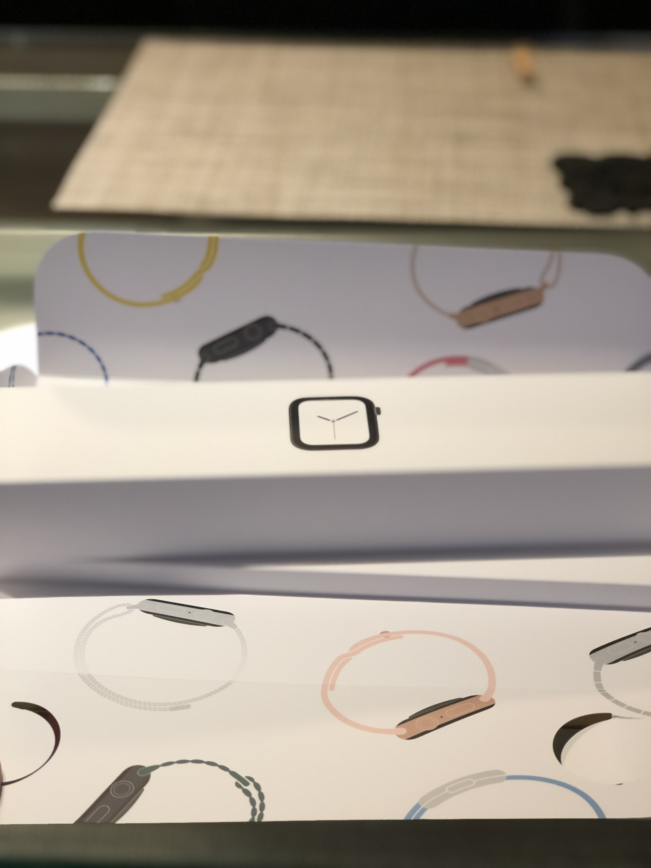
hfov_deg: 25.7
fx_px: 1429
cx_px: 326
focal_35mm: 57
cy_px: 434
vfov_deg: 33.8
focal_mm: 6.6
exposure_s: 1/33
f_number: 2.8
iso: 100
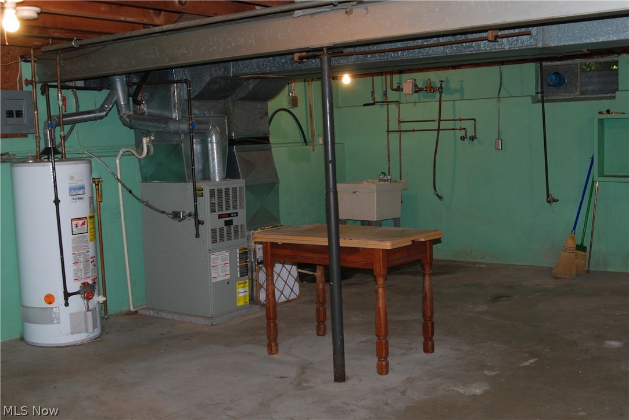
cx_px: 314
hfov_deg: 46.4
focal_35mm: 42
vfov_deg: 32.0
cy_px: 210
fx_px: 734
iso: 400
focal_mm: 28
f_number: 4
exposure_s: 1/60
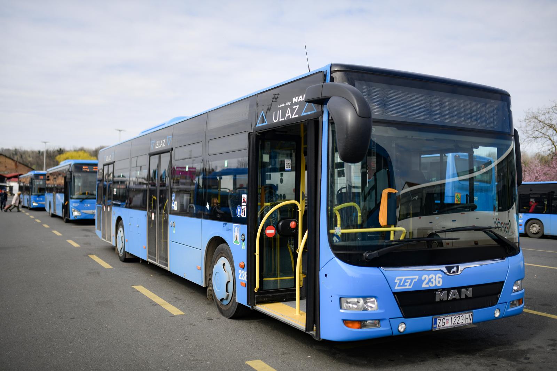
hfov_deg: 54.4
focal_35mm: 35
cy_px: 186
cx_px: 278
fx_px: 542
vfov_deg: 37.9
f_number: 1.4
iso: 31
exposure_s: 1/3200
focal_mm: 35
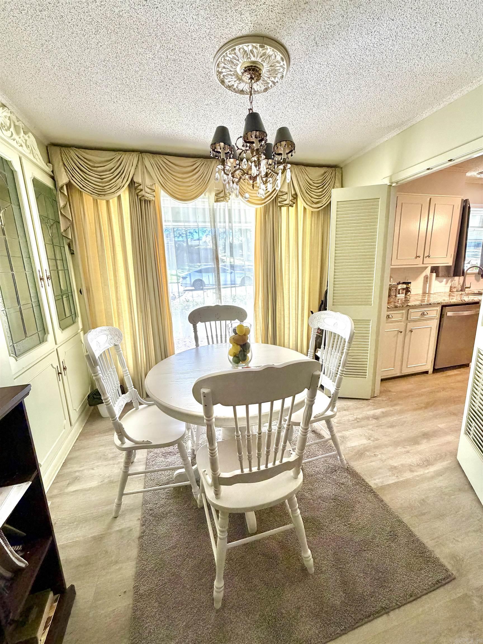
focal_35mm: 14
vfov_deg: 102.1
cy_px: 322
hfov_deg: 85.7
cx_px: 242
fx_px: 260
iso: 320
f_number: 2.2
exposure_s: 1/112
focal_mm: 2.22
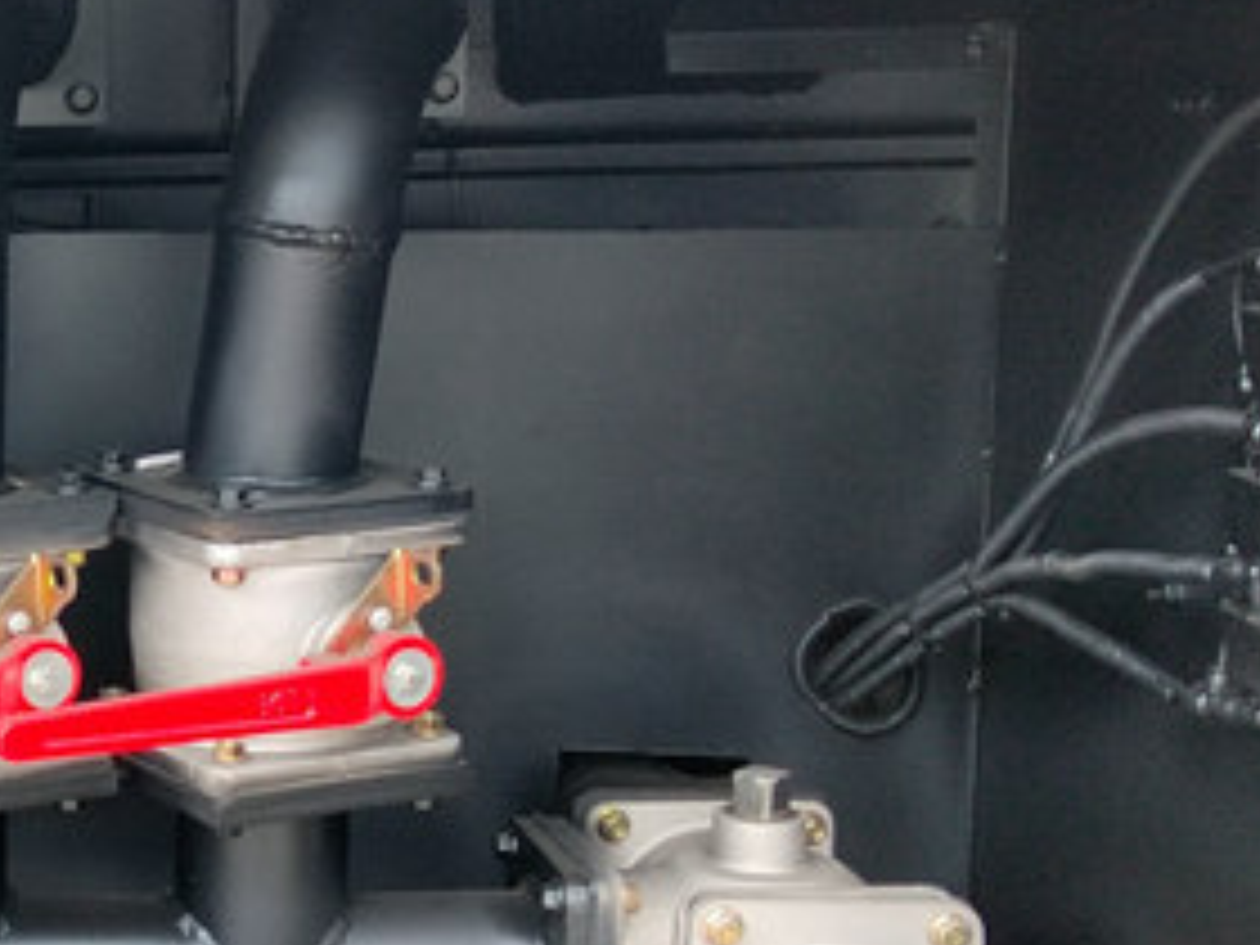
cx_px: -266
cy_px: 567
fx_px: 3021
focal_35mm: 83
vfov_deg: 17.8
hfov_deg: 21.8
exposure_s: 1/50
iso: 1206
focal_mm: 5.52
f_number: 1.9
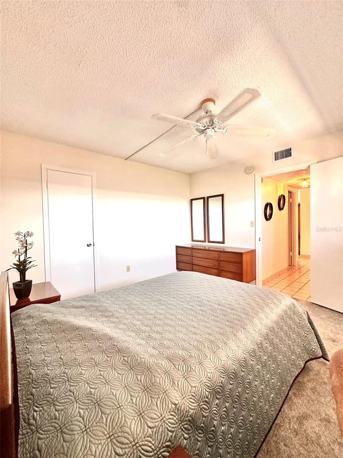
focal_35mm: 14
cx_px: 172
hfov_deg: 85.7
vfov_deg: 102.1
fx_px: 185
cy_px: 229
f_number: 2.2
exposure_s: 1/120
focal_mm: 2.22
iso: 250
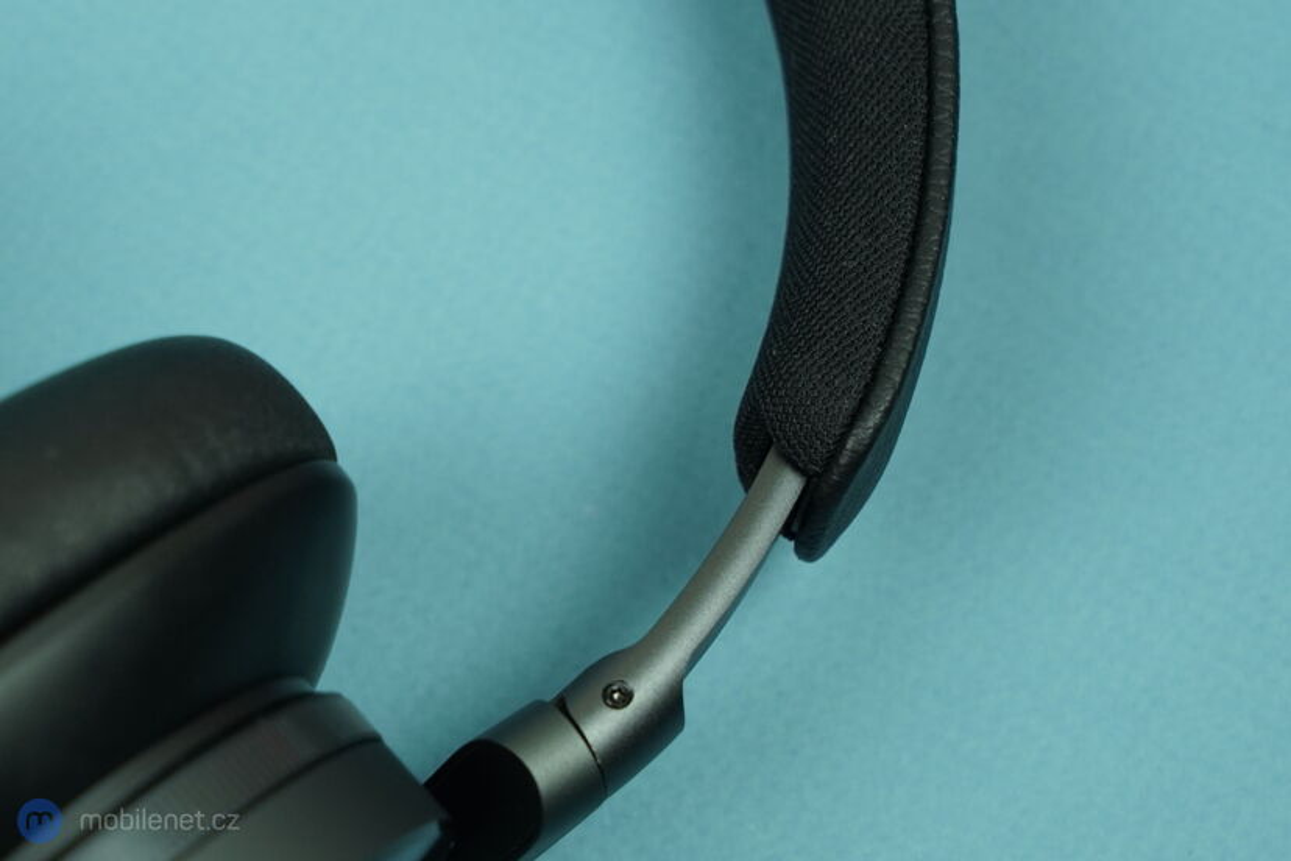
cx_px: 646
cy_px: 430
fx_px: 2510
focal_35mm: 70
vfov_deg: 19.5
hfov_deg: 28.8
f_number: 7.1
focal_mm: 70
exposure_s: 1/160
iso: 1250
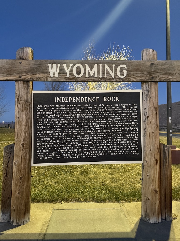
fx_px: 166
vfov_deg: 71.6
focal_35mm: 24
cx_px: 90
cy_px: 120
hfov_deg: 56.8
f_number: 1.78
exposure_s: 1/37
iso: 1000
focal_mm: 6.76
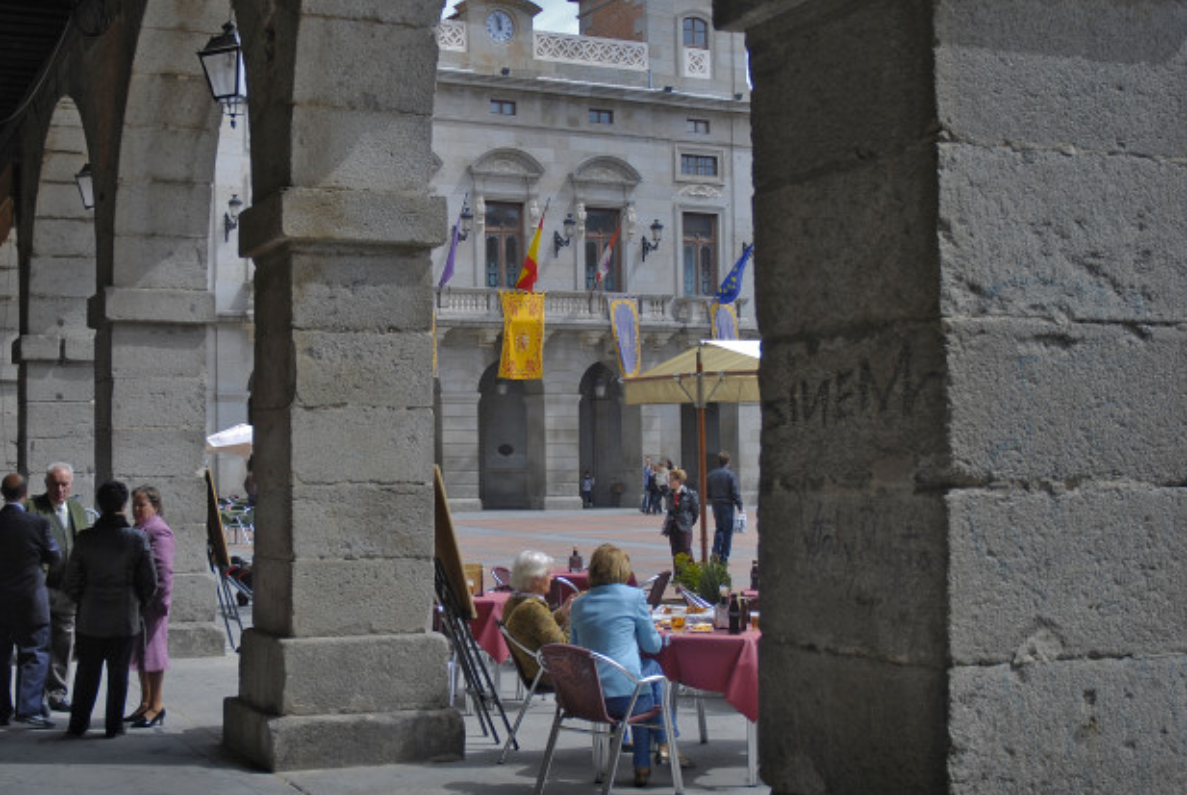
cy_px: 408
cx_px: 423
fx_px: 1606
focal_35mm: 49
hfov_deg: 40.2
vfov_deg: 27.8
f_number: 3.8
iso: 100
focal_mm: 25
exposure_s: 1/125
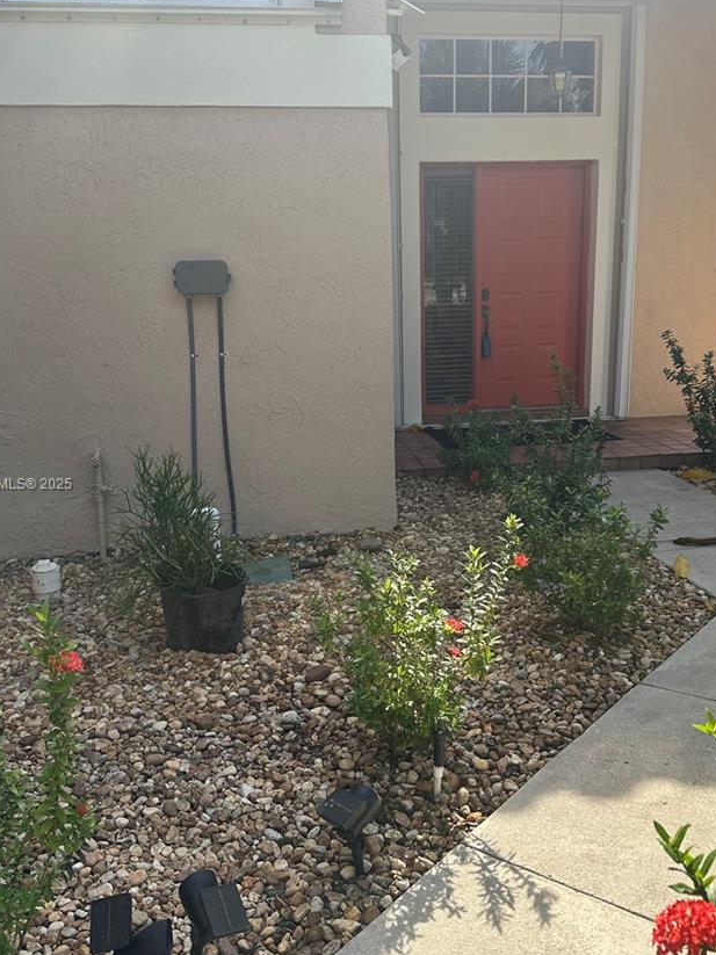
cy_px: 485
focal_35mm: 35
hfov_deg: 40.7
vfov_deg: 52.6
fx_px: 966
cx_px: 382
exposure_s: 1/1289
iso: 80
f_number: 1.78
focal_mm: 6.86
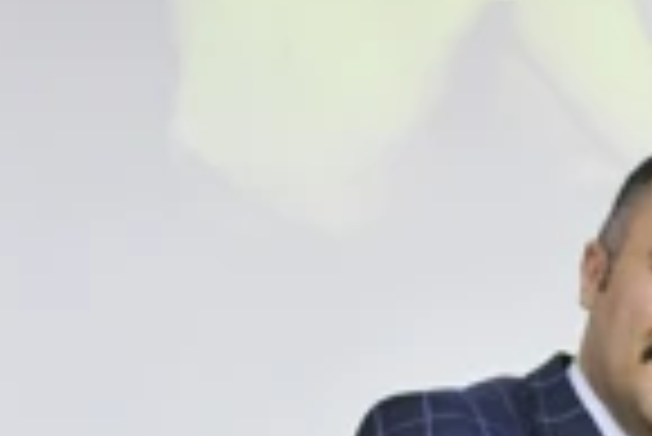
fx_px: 2384
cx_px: 827
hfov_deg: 14.9
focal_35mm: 132
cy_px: 589
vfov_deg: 10.2
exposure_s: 1/13
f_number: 5.6
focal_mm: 29
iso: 1250
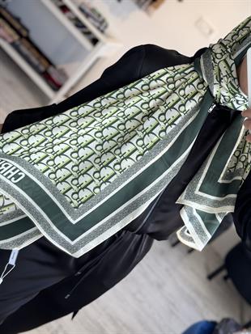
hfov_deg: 30.3
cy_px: 167
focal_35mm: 48
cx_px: 126
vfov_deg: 39.6
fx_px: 464
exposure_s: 1/325
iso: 64
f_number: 1.78
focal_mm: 6.86
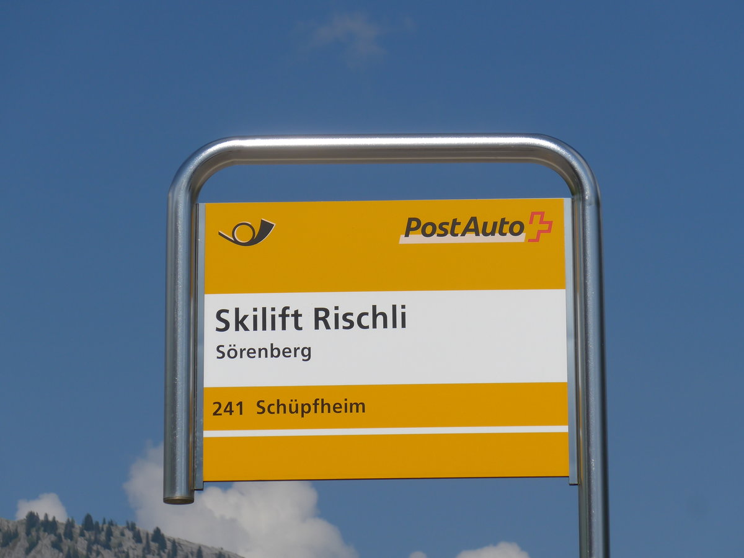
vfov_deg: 8.4
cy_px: 279
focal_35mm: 176
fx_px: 3783
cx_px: 372
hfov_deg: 11.2
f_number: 5.6
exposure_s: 1/1000
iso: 80
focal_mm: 34.2
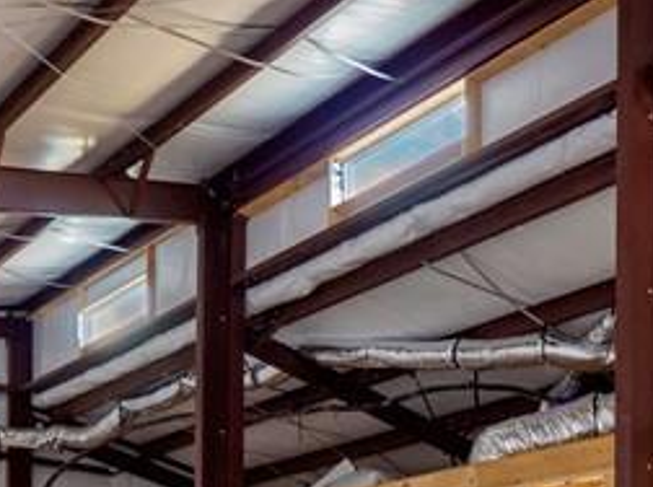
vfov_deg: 21.9
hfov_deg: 30.4
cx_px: 710
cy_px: 701
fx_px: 1073
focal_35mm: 57
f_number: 4
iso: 500
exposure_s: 1/15
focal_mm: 7
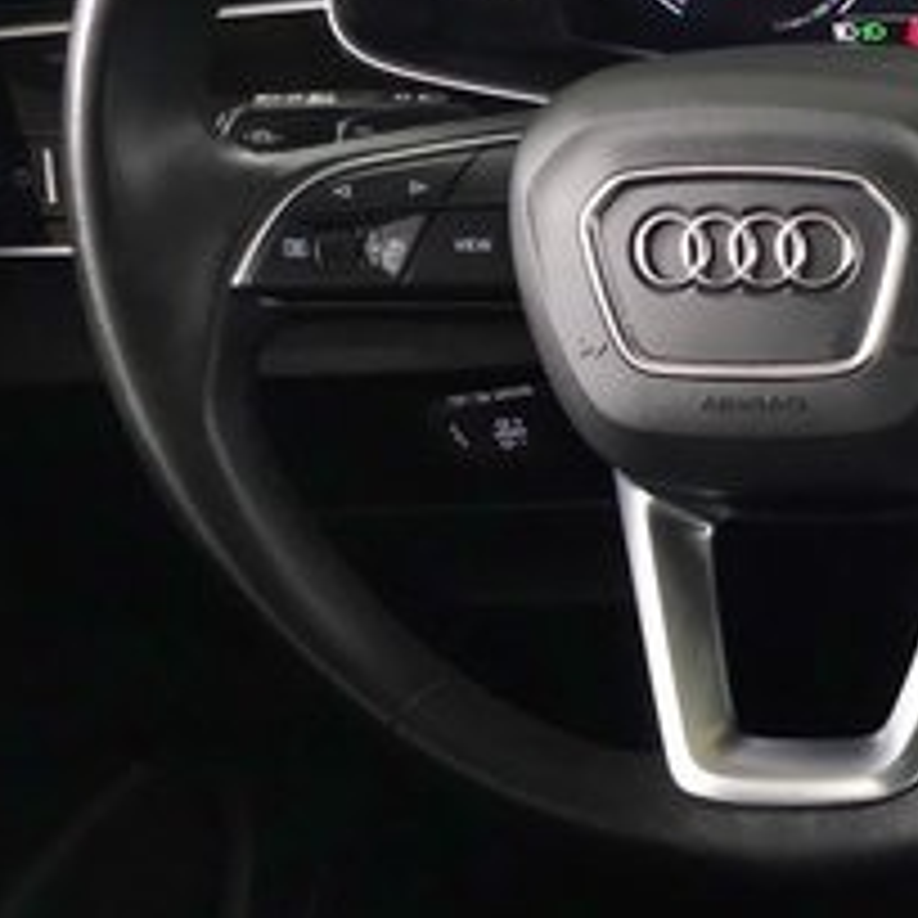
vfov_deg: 16.5
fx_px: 3060
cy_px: 1030
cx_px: 2182
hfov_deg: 13.0
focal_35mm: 102
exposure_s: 1/60
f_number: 1.7
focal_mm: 6.3
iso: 250
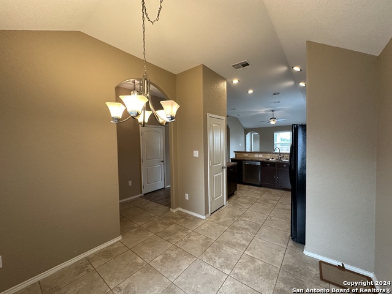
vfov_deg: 85.7
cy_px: 147
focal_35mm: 14
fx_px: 159
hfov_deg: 102.1
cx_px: 196
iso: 250
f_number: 2.2
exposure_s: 1/120
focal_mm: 2.22
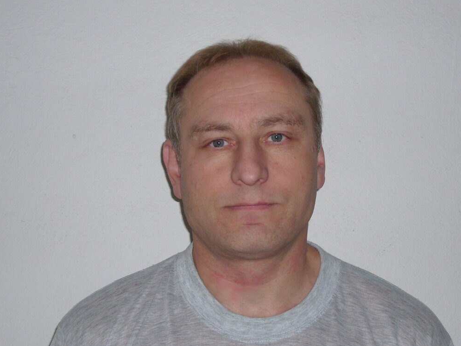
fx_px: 1012
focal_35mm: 76
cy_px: 198
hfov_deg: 25.7
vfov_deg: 19.4
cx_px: 246
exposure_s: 1/30
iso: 100
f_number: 4.1
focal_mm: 10.3
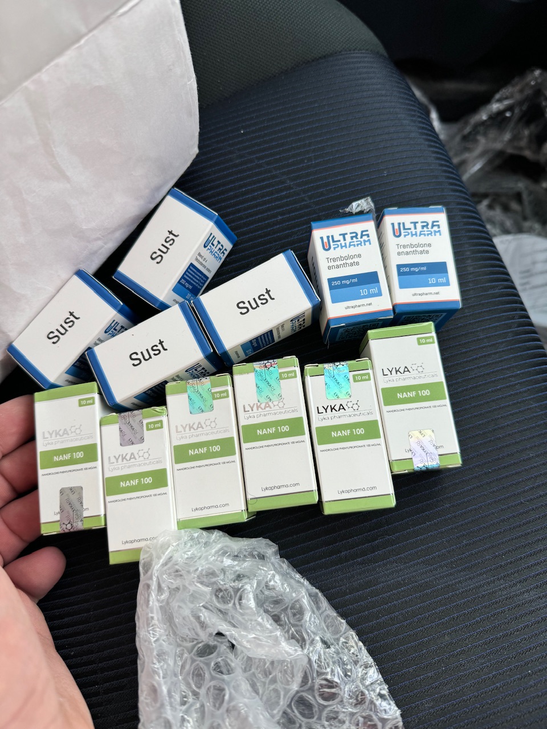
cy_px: 364
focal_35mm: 24
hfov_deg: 56.8
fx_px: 506
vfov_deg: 71.6
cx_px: 274
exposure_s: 1/121
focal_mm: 6.86
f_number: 1.78
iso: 100
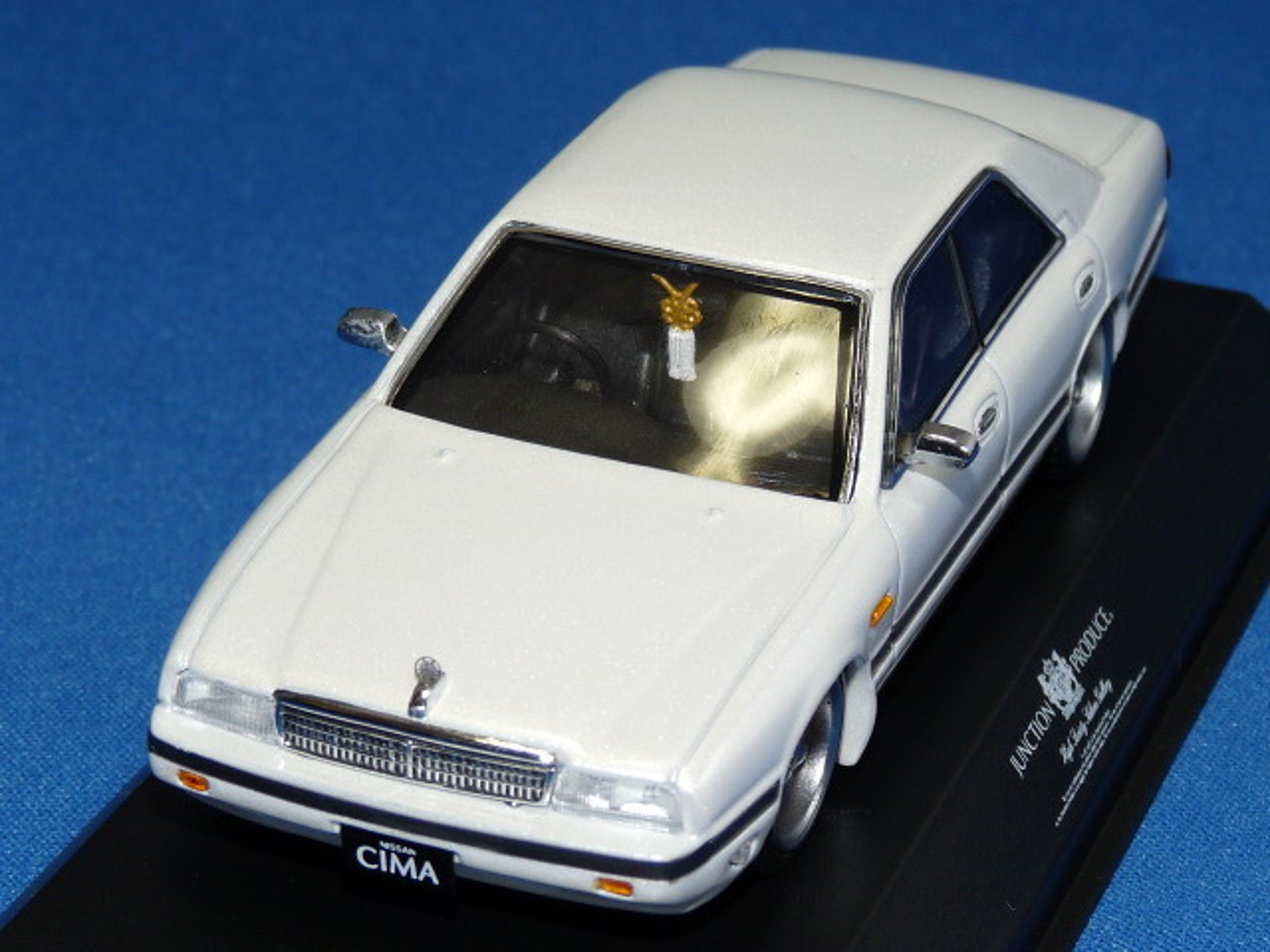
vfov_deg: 12.3
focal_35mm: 120
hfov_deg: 16.4
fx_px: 4403
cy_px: 476
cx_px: 635
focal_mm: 12.4
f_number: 4
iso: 100
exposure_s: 1/40
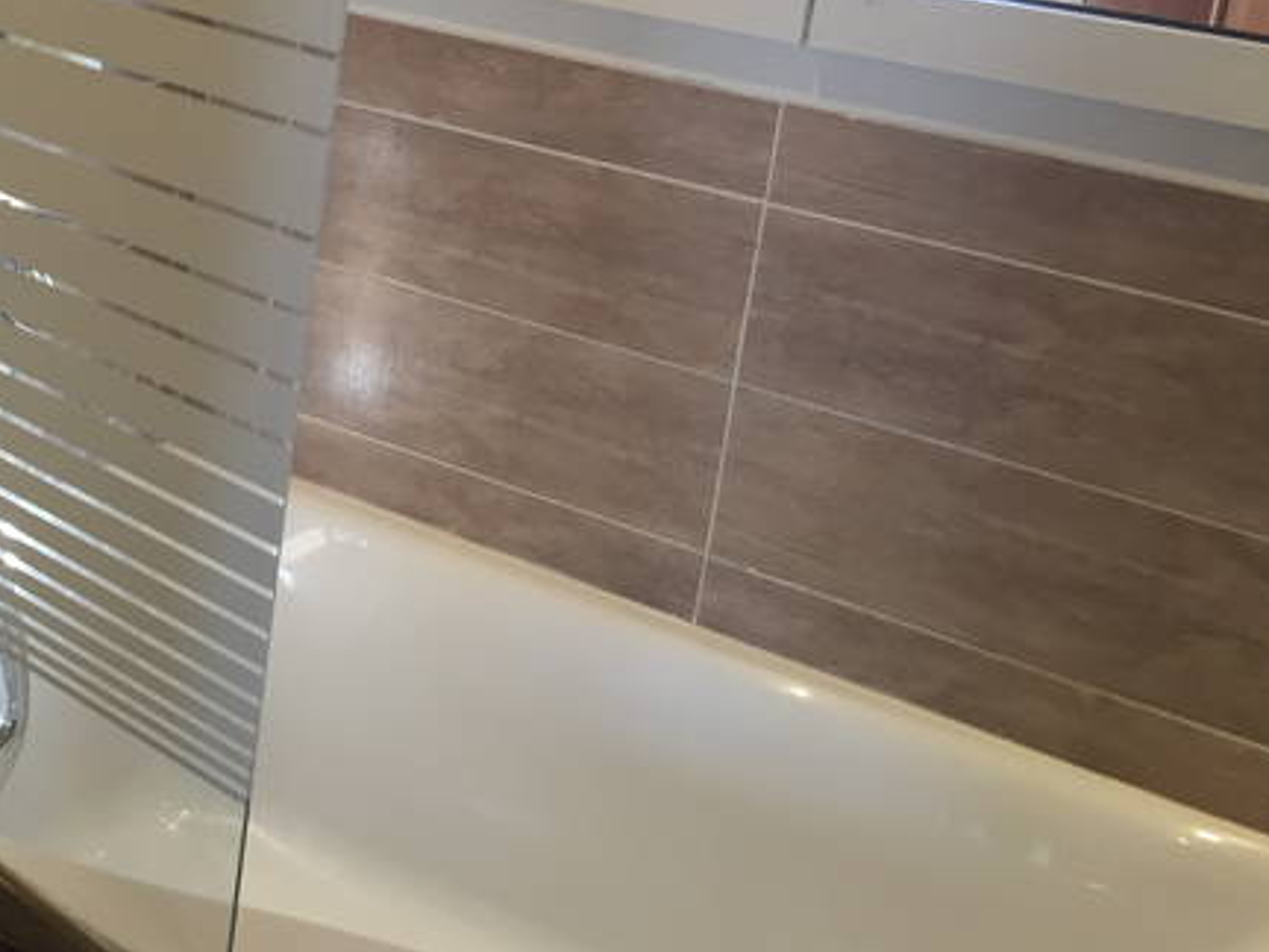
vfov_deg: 27.0
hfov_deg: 35.1
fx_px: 1943
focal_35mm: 53
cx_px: 258
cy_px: 179
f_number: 2.2
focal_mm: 4.15
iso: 40
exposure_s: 1/33
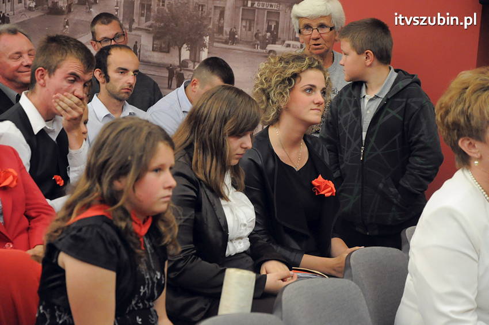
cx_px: 244
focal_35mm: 120
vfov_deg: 11.4
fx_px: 1628
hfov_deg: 17.1
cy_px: 162
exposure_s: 1/80
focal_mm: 80
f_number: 5.6
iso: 2500
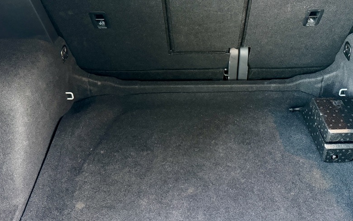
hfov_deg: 51.4
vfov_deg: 33.4
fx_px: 366
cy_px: 82
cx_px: 199
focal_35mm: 38
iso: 1000
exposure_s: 1/34
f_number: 1.78
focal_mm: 6.76
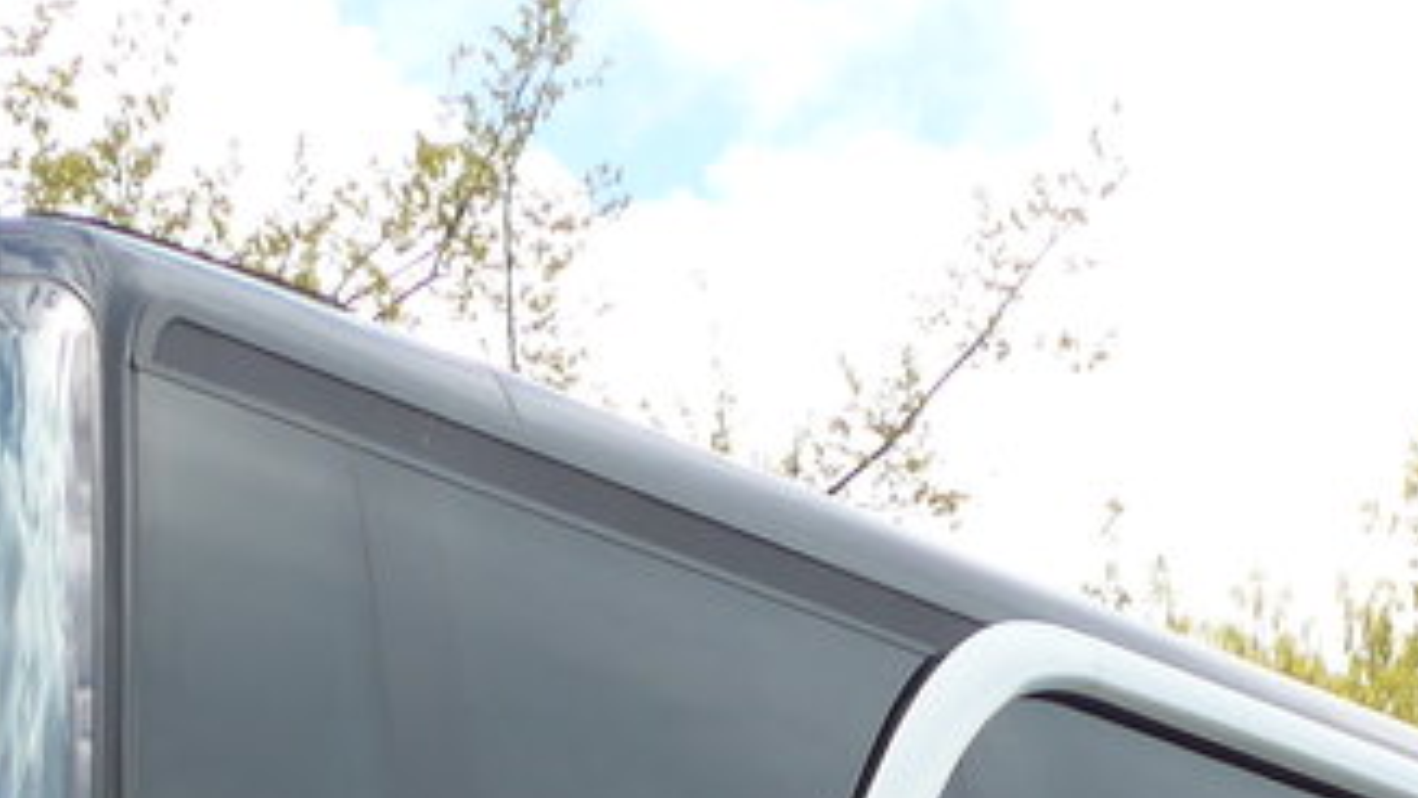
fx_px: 6919
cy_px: 1700
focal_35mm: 184
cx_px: 533
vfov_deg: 6.4
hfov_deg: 11.7
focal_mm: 9.5
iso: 80
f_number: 3
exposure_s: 1/640
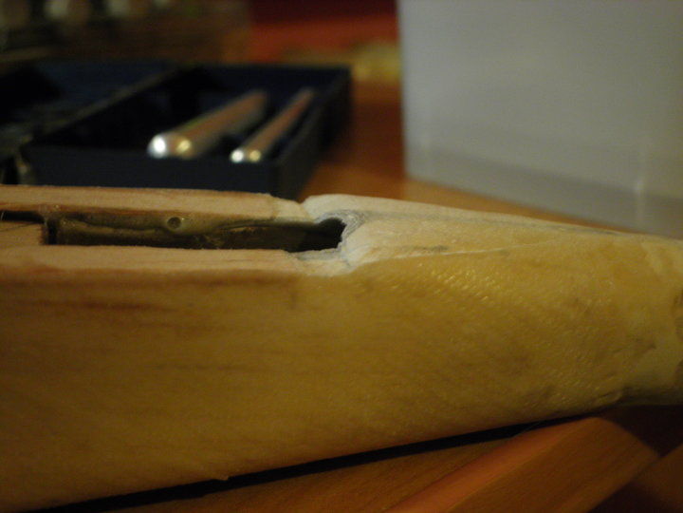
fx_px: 927
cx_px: 342
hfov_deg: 40.4
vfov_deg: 30.9
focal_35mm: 47
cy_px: 256
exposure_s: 1/4
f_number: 3.4
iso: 160
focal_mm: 8.3
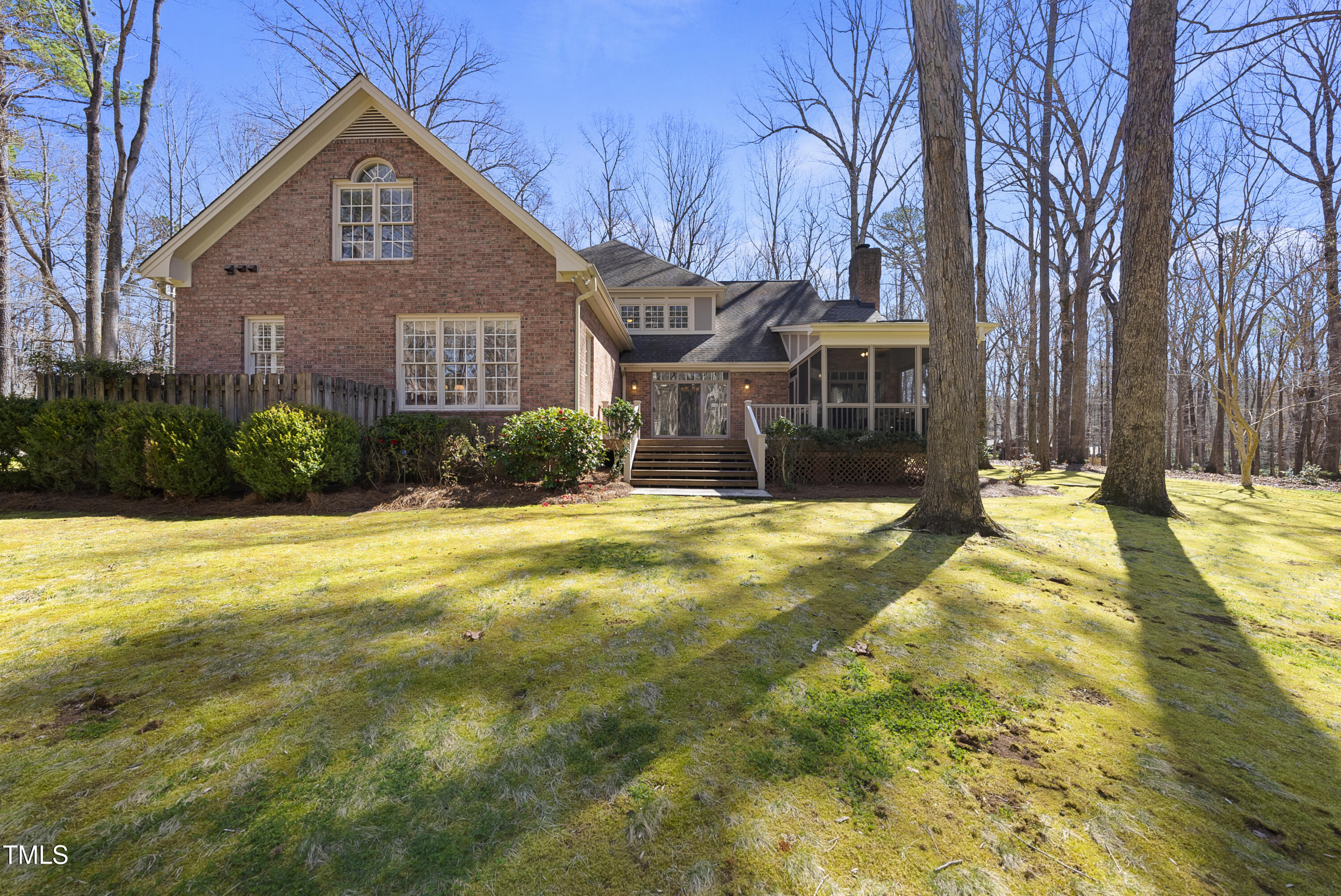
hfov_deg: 112.6
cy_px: 448
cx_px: 670
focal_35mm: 12
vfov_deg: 90.1
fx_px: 447
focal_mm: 12
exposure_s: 1/30
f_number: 7.1
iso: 100
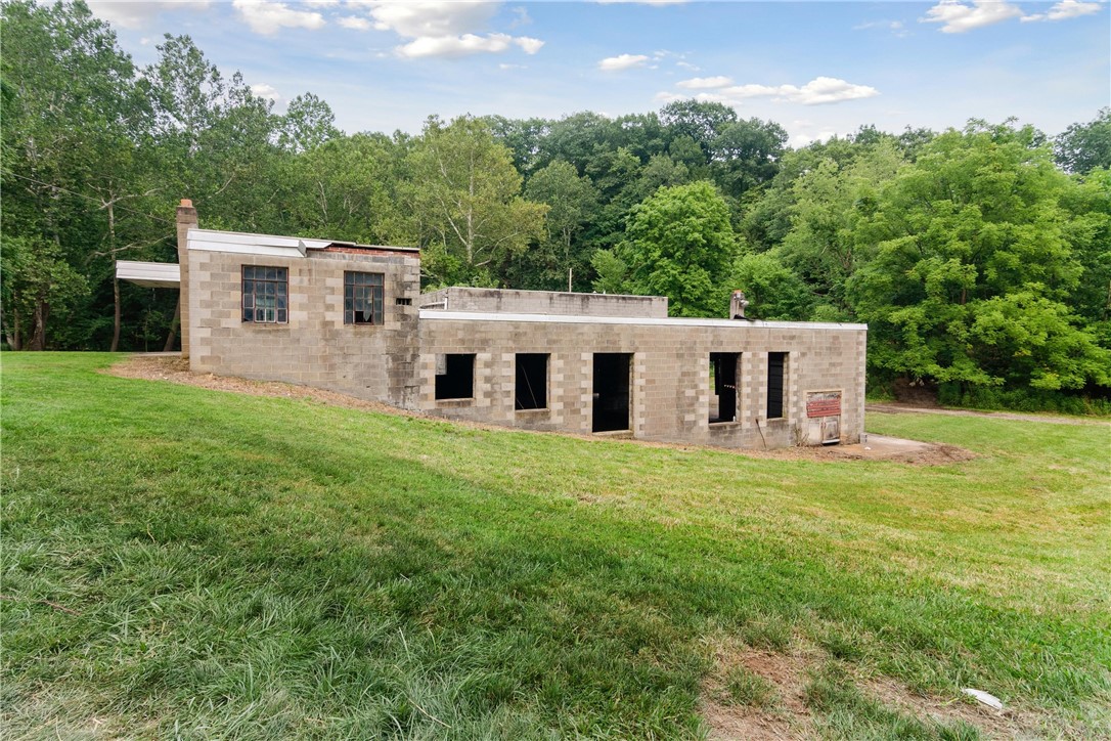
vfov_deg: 72.1
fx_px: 509
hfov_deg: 95.0
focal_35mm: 16
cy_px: 370
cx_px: 556
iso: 400
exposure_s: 1/30
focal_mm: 11
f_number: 8
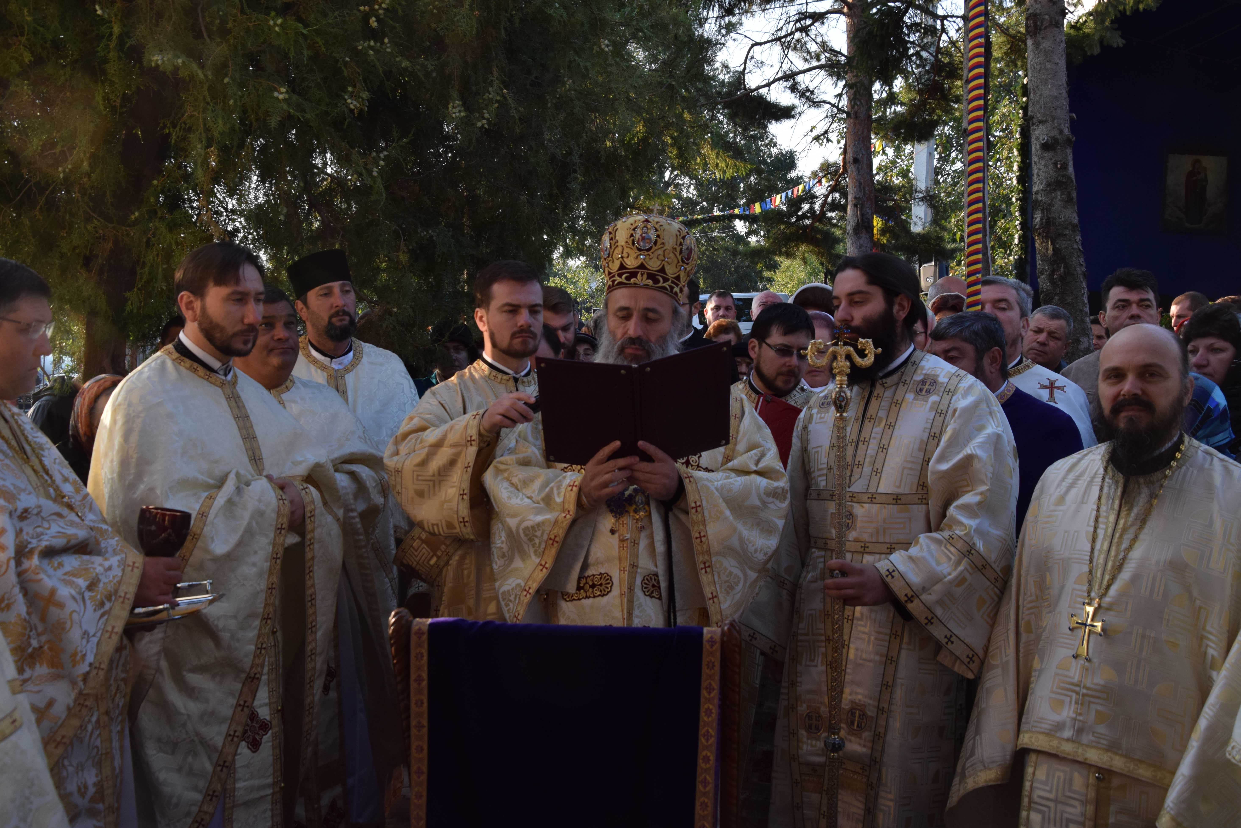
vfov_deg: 35.9
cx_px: 634
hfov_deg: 51.9
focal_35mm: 37
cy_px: 412
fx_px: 1275
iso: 400
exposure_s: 1/320
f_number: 7.1
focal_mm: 24
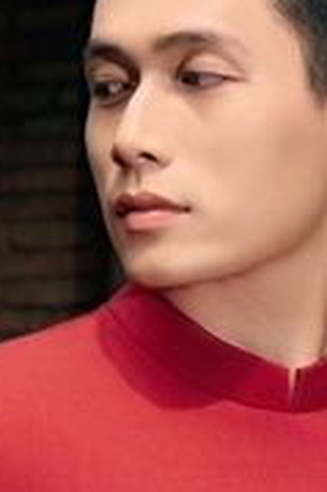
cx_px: -239
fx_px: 4204
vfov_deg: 6.7
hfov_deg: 4.4
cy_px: 588
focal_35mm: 308
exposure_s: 1/160
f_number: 5.6
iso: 80
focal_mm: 46
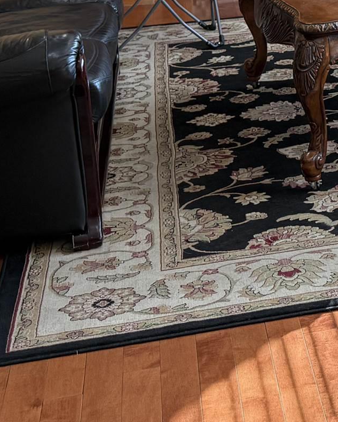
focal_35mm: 91
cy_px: -147
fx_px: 1138
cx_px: 552
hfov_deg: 15.2
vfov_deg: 19.2
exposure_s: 1/124
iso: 50
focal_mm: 6.76
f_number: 1.78
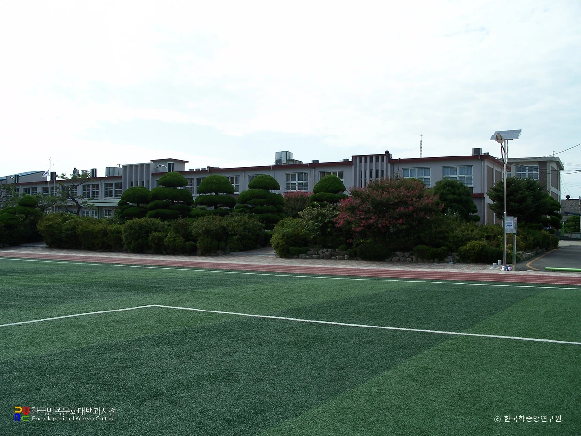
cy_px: 218
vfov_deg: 38.7
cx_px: 290
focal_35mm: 37
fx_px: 621
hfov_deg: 50.1
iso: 64
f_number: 4
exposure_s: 1/500
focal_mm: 7.8
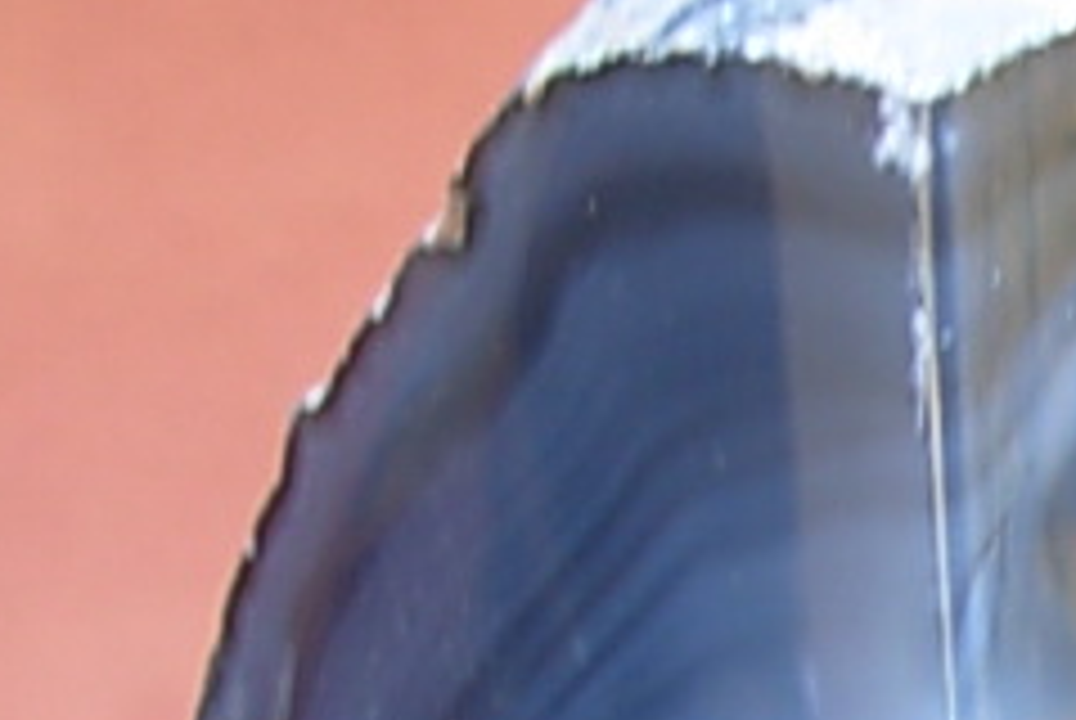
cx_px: 2057
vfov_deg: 7.8
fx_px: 5057
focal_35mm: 169
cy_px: 1472
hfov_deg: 11.2
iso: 50
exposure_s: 1/26.9
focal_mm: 6.3
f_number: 2.9
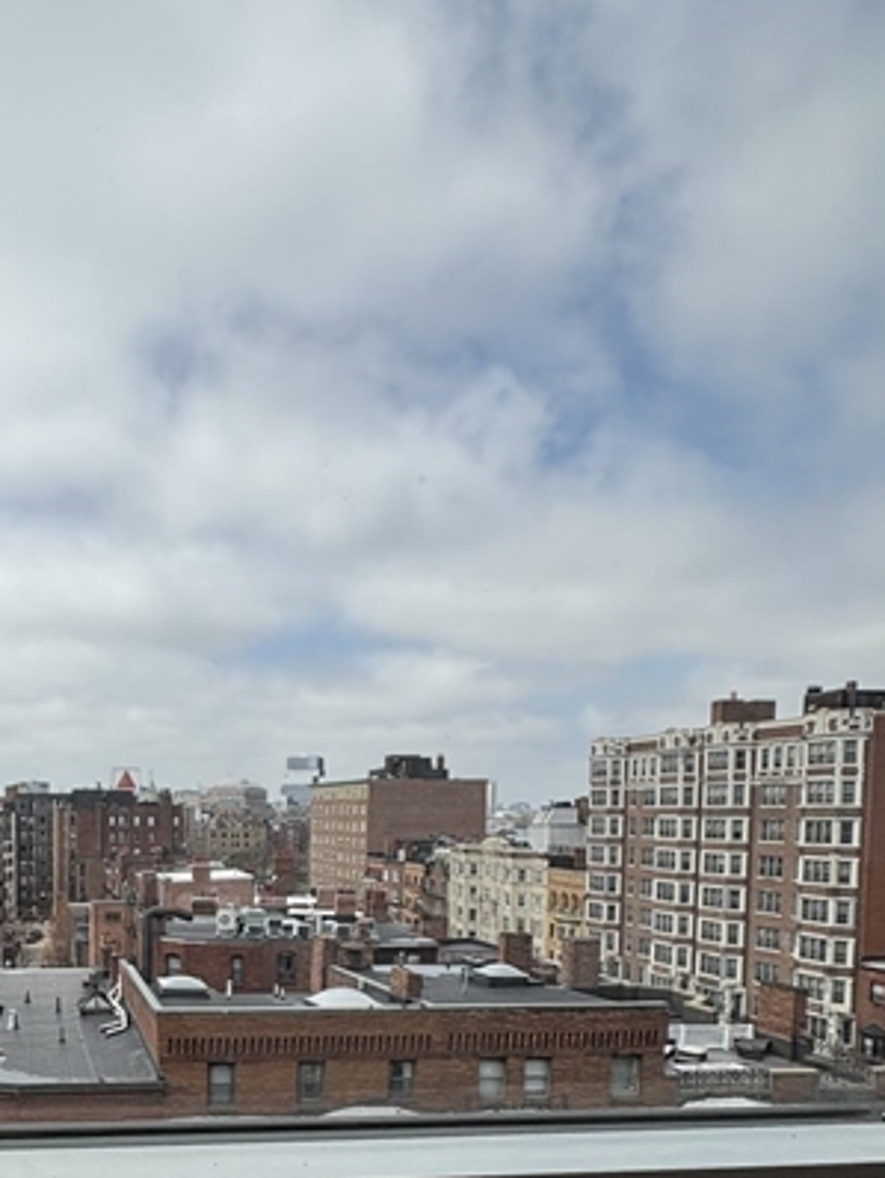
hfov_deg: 46.0
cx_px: 74
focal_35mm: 27
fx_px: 919
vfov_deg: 62.0
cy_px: 867
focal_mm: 2.22
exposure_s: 1/1976
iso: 50
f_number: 2.2
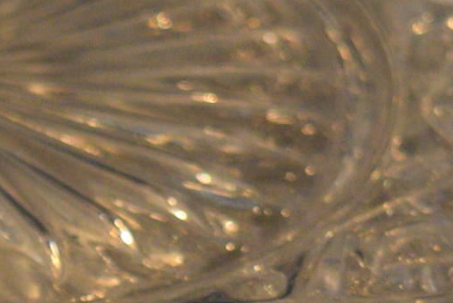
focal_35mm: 349
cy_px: 392
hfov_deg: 5.9
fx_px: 4397
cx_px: -130
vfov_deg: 3.9
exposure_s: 1/60
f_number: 4.8
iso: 1600
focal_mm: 40
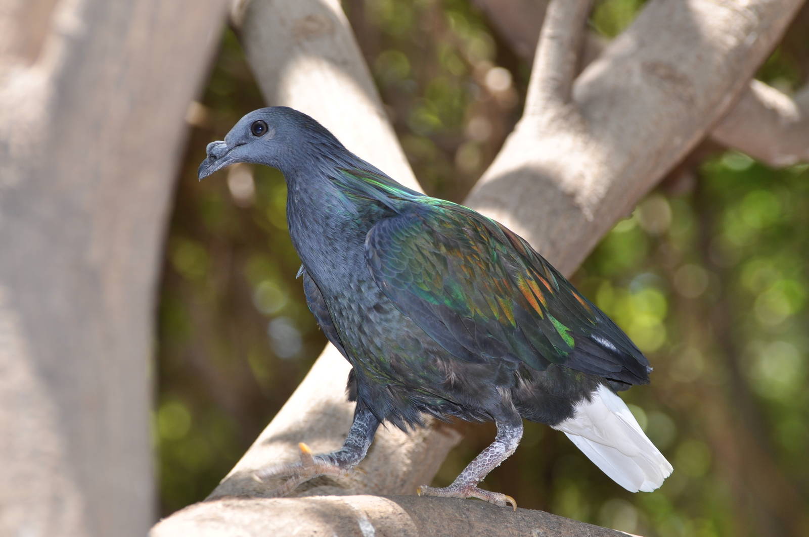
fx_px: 4108
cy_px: 268
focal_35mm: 183
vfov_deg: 7.5
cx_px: 404
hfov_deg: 11.2
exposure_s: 1/200
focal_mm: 122
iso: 200
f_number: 5
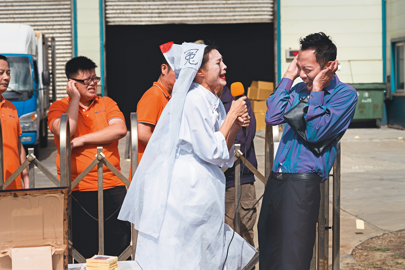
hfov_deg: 21.9
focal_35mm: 93
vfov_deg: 14.7
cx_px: 202
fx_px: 1046
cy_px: 135
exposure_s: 1/1000
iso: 100
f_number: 7.1
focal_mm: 93
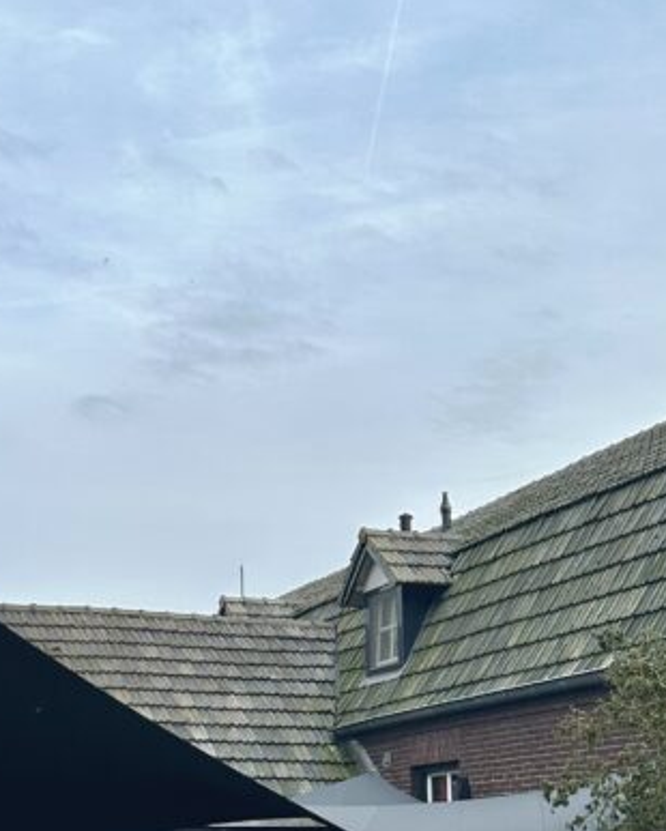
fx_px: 1526
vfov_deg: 30.2
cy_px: 575
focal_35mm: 62
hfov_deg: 24.5
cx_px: 243
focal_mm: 6.86
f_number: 1.78
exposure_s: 1/1541
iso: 80
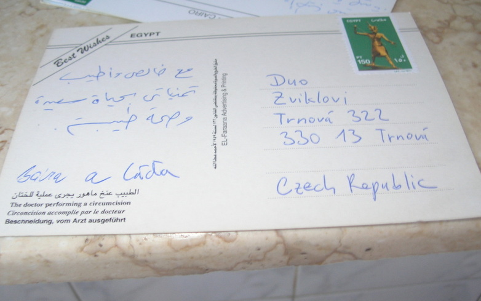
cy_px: 165
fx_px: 511
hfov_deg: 50.4
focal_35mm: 39
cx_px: 236
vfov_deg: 32.8
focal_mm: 6
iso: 83
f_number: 2.7
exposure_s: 1/30.3
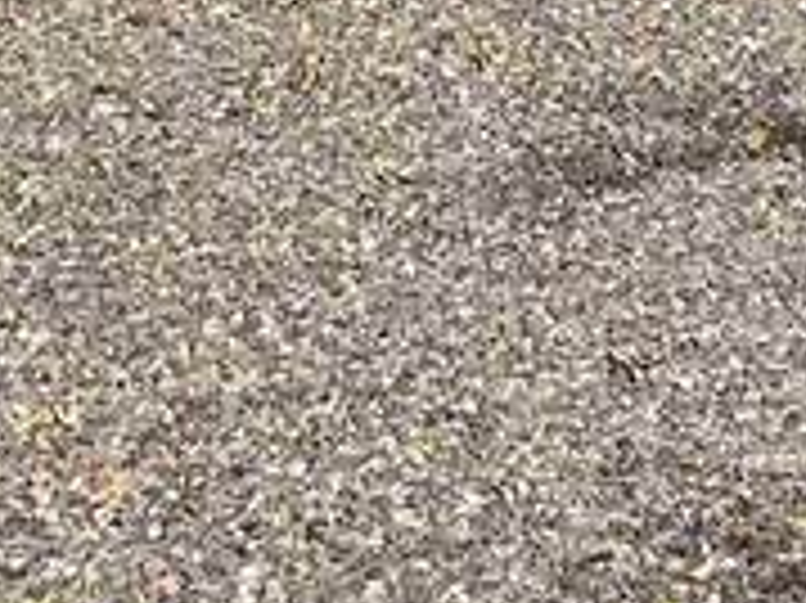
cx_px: 176
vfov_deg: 7.7
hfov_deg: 10.6
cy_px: -482
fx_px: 4328
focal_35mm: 186
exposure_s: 1/11364
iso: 50
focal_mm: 5.7
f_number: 1.5
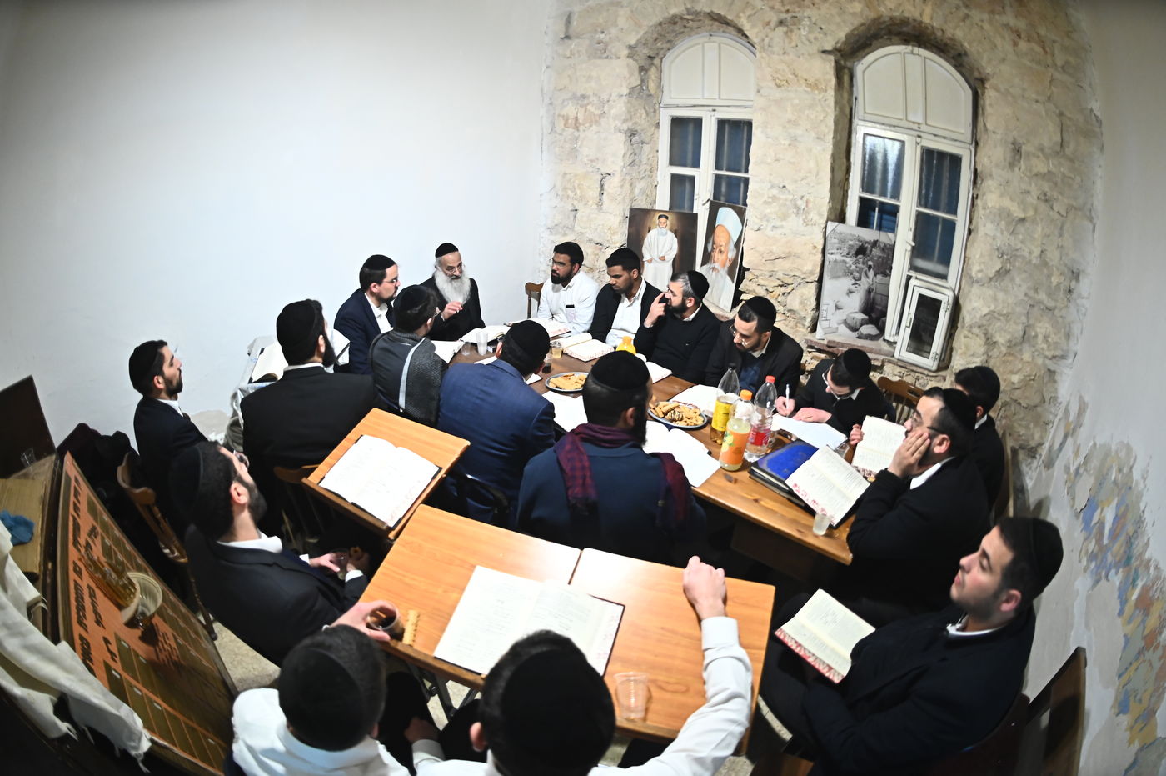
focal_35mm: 16
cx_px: 583
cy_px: 388
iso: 2500
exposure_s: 1/40
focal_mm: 16
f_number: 3.5
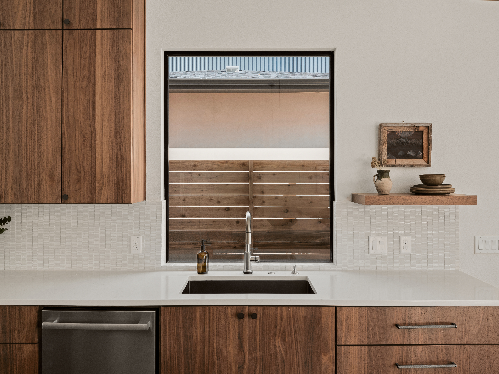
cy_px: 187
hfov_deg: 63.4
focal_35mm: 28
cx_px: 250
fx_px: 404
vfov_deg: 49.7
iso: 320
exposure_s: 1/2.5
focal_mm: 35
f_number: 13
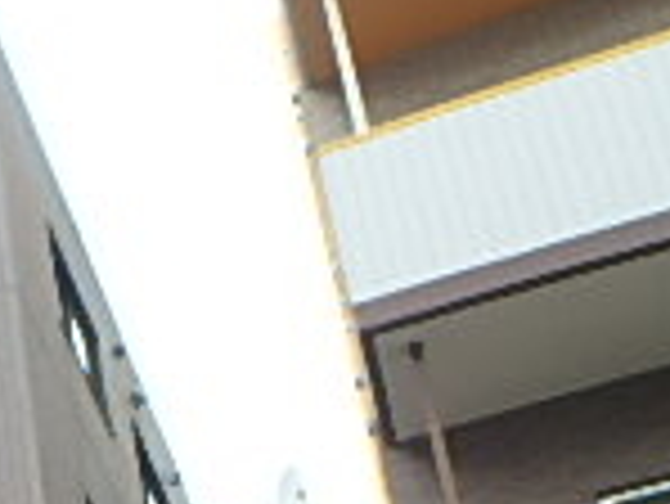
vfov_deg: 14.2
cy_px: 950
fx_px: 1743
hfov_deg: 18.4
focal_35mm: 90
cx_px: -432
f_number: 3.5
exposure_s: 1/320
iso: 125
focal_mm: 3.7
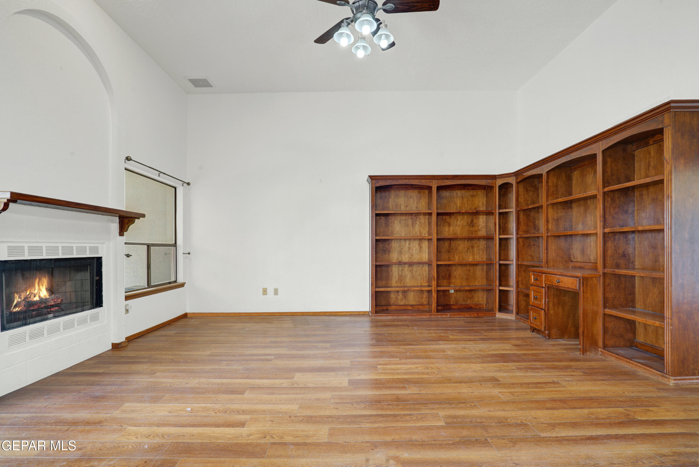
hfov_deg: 96.7
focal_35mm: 16
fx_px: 311
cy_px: 234
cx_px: 350
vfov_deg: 73.8
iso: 250
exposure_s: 1/2
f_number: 16
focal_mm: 16
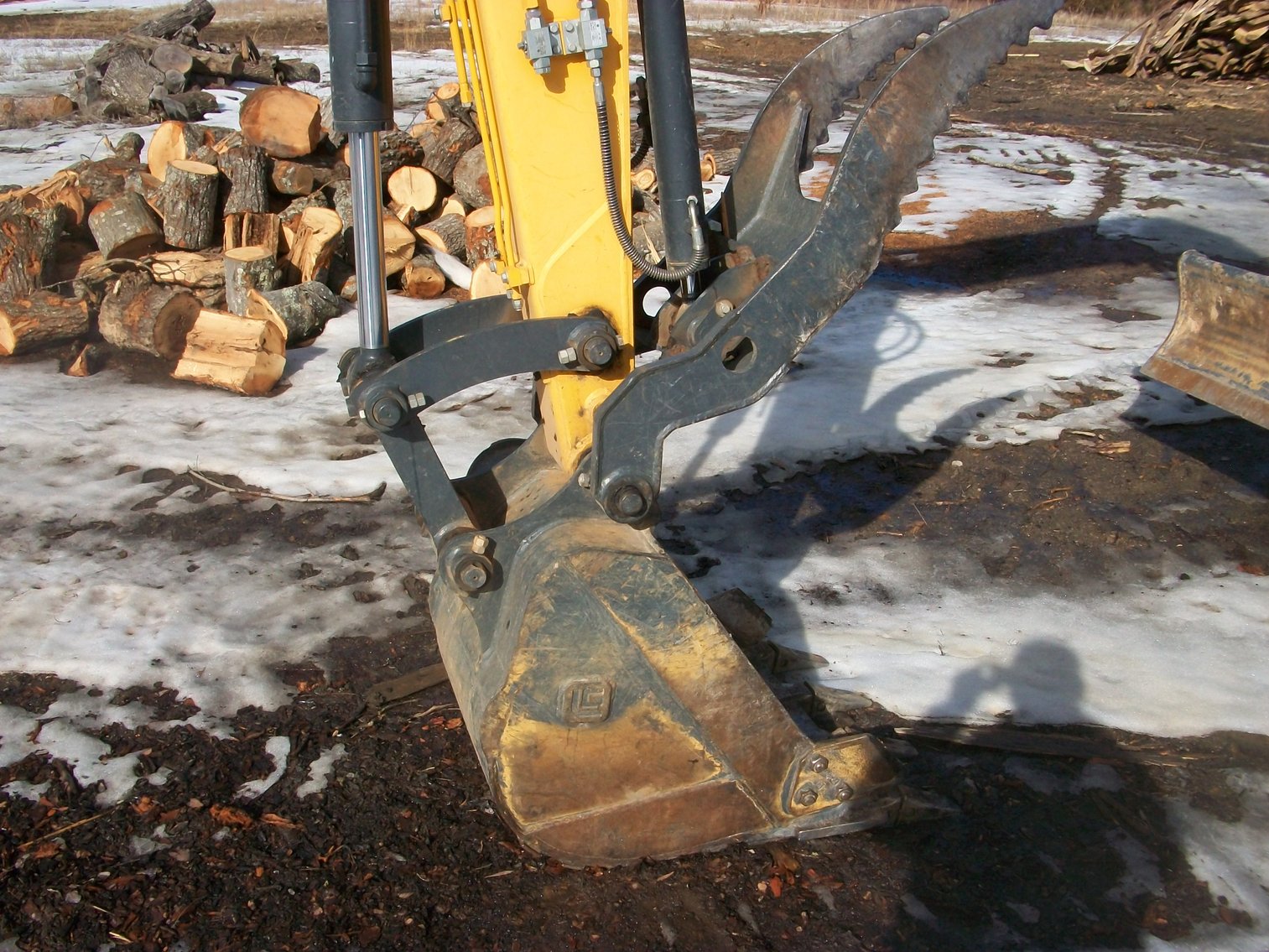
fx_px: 1247
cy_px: 476
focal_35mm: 34
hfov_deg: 54.0
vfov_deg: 41.8
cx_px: 634
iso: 80
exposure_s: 1/640
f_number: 5.5
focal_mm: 5.7
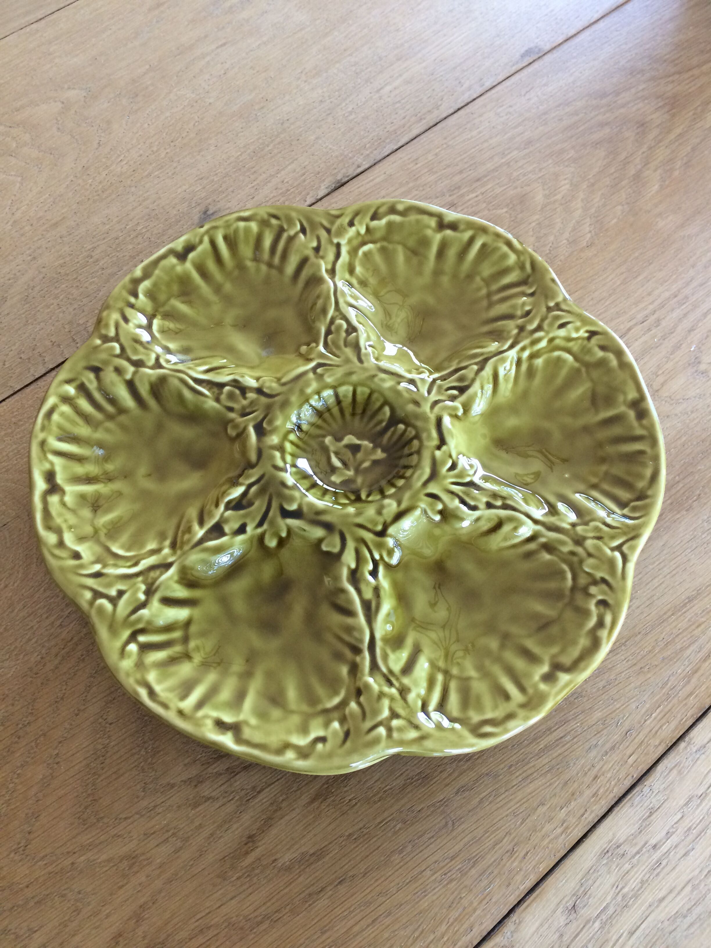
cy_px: 474
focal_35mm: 29
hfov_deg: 48.2
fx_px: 794
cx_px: 356
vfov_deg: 61.7
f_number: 2.2
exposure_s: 1/33
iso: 160
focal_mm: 4.15
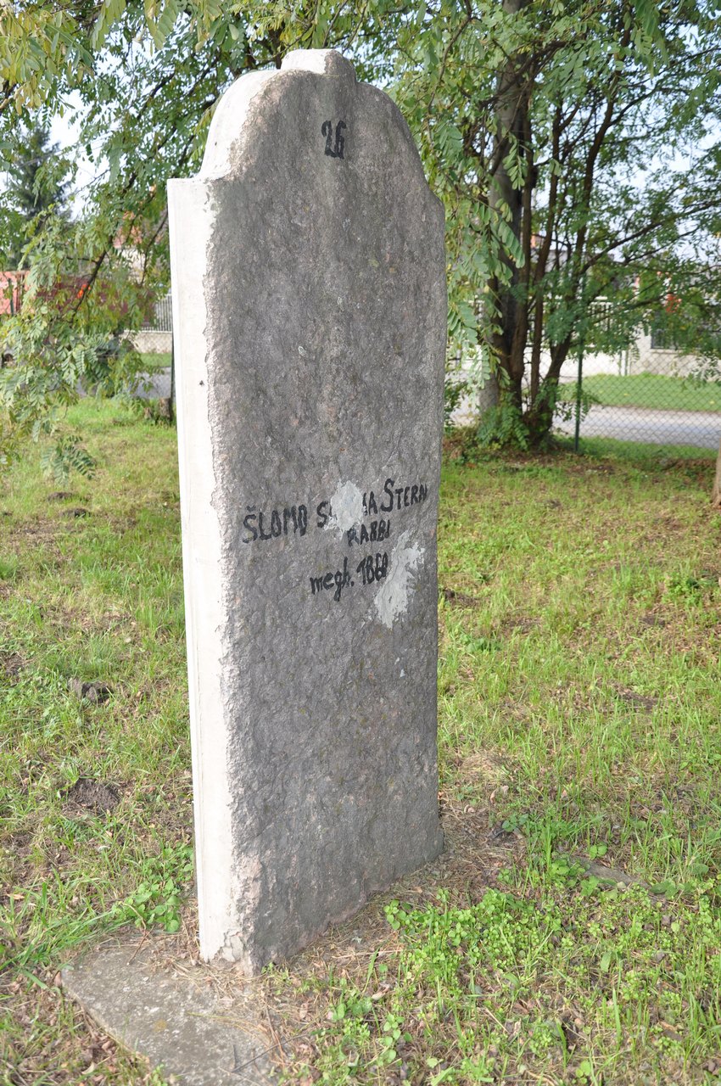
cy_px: 543
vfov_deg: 57.3
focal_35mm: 33
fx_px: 994
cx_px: 360
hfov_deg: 39.9
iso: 200
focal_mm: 22
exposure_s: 1/200
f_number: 5
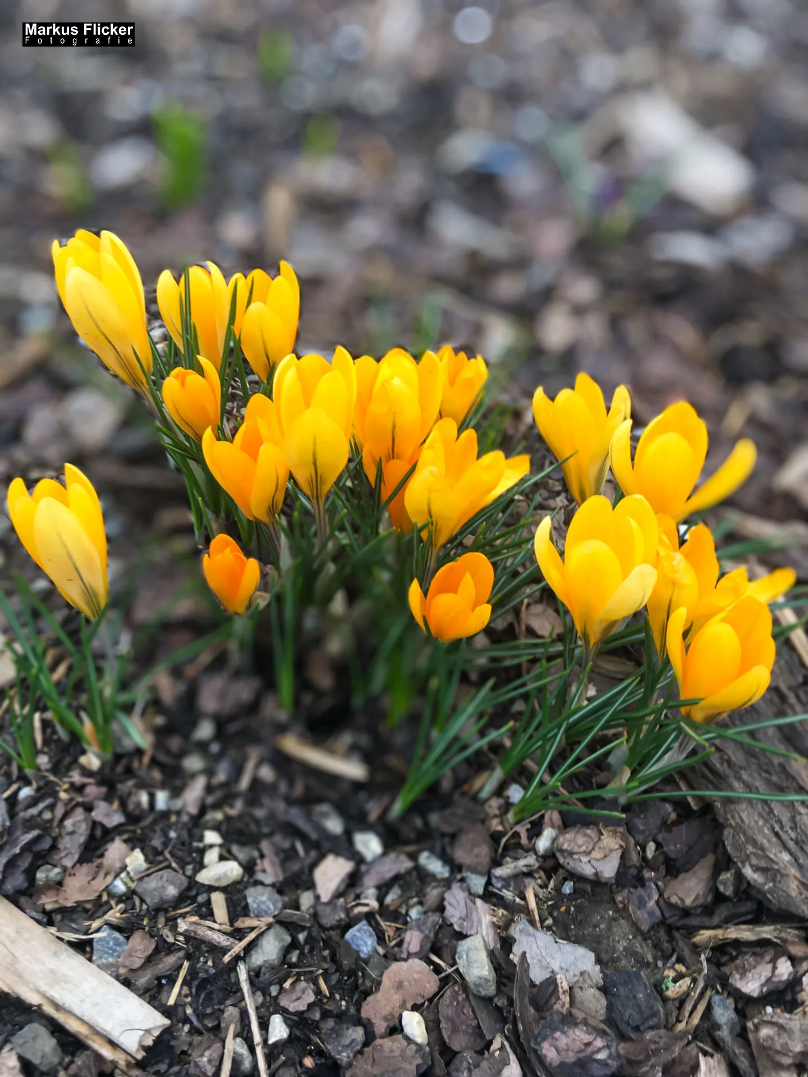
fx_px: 903
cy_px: 538
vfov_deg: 61.7
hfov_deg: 48.2
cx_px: 404
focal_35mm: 29
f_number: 2.2
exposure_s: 1/110
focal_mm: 4.15
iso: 25
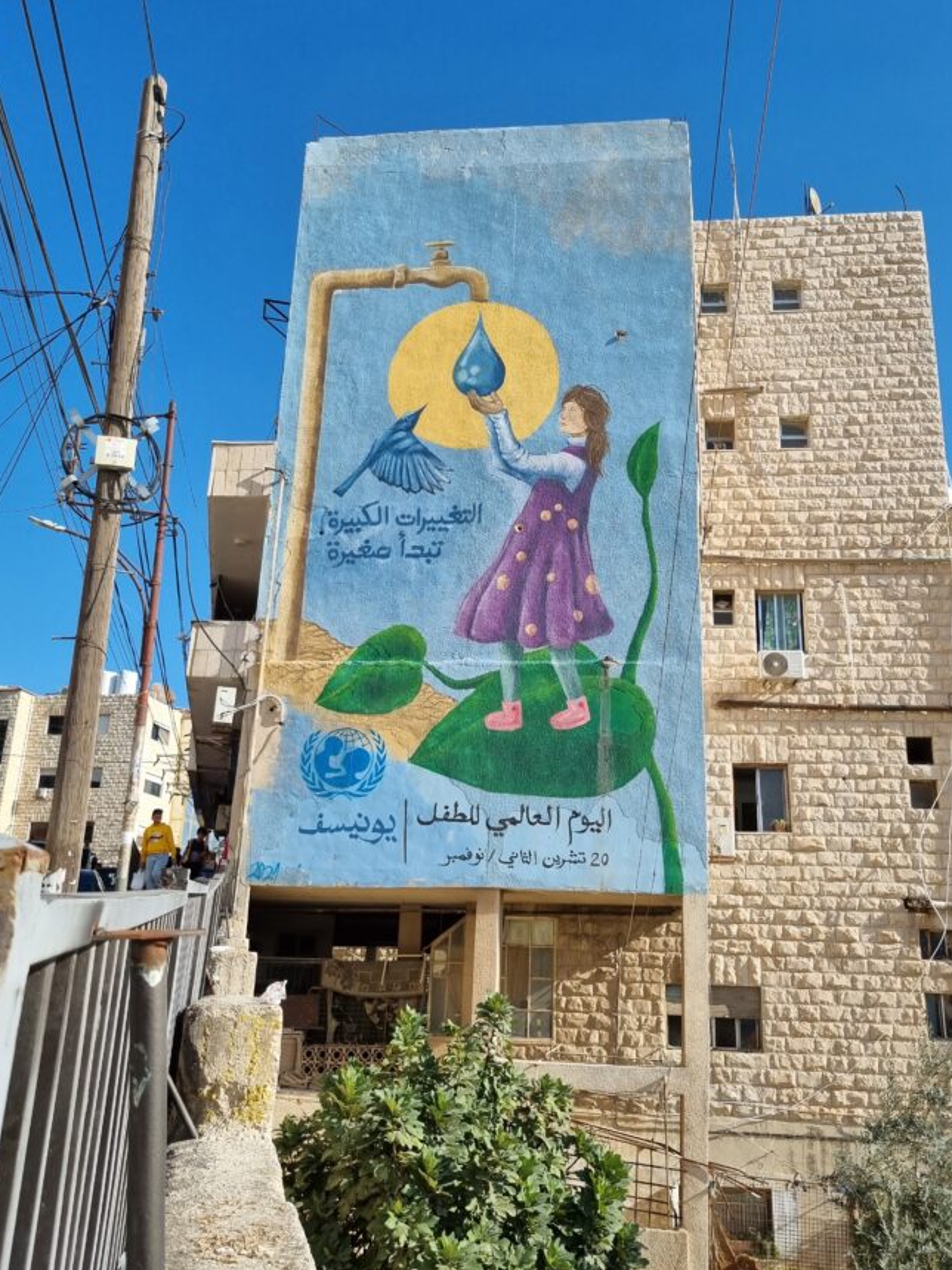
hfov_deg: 45.4
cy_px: 661
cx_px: 525
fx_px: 1137
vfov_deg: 58.3
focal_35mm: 31
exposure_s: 1/2408
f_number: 1.8
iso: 50
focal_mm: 5.4
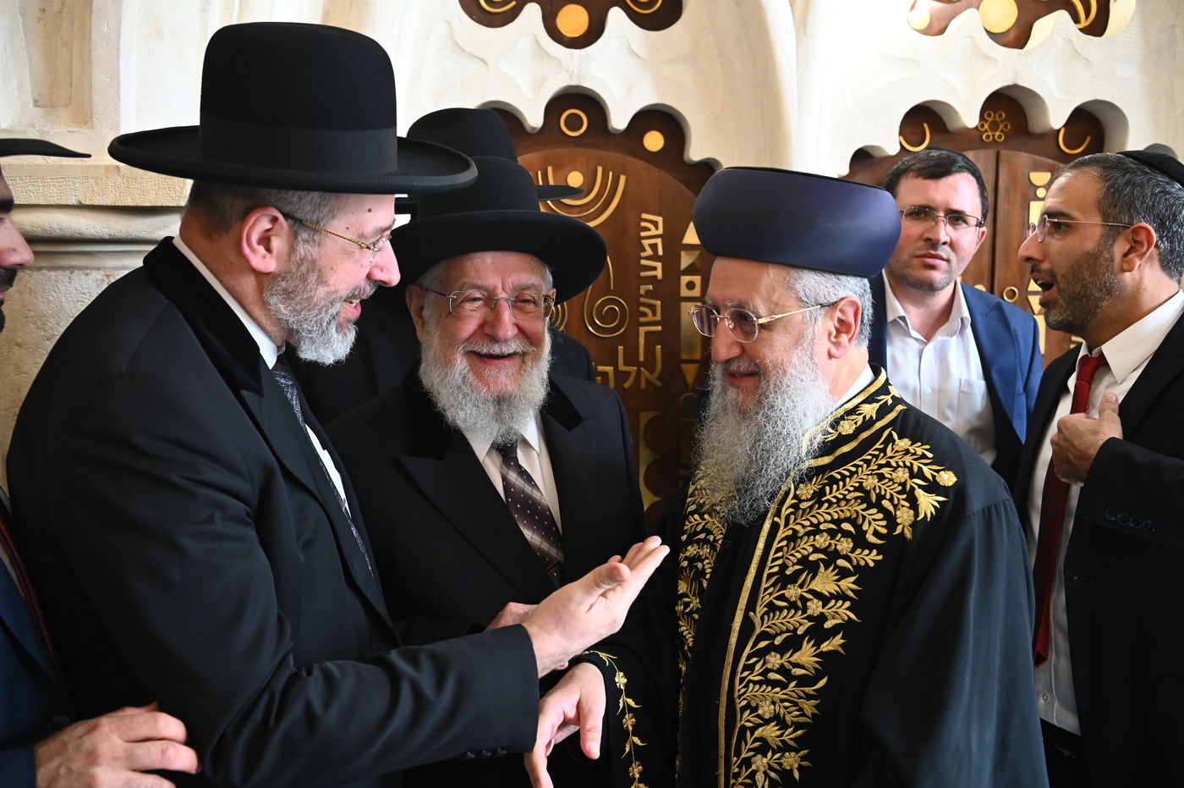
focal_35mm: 38
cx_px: 592
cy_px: 394
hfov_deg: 50.7
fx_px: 1249
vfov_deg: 35.0
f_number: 4.5
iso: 1250
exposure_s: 1/160
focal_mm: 38
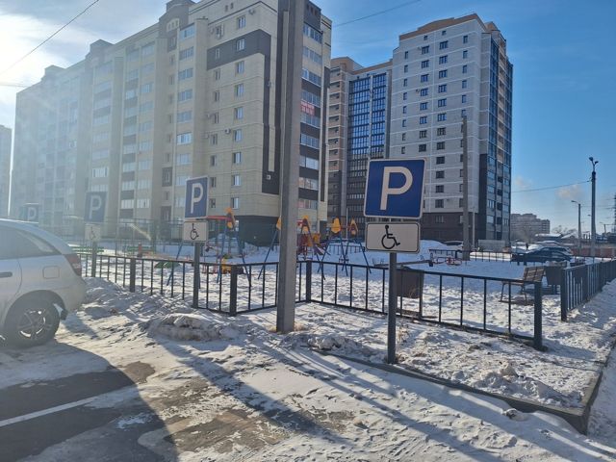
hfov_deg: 73.9
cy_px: 231
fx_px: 409
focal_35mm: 23
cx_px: 308
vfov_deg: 58.9
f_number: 1.8
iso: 40
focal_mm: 5.54
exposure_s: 1/3891
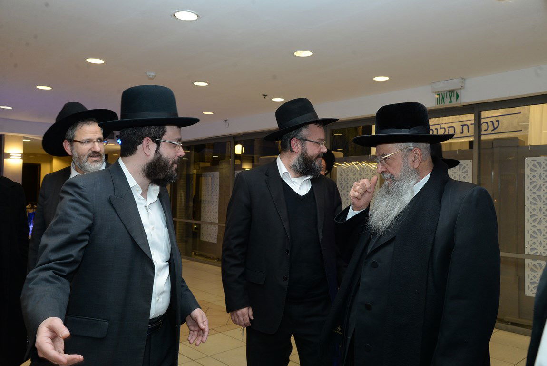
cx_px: 274
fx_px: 456
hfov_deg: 61.9
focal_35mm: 30
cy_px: 183
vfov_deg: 43.7
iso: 1600
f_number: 6.3
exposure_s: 1/80
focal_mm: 30
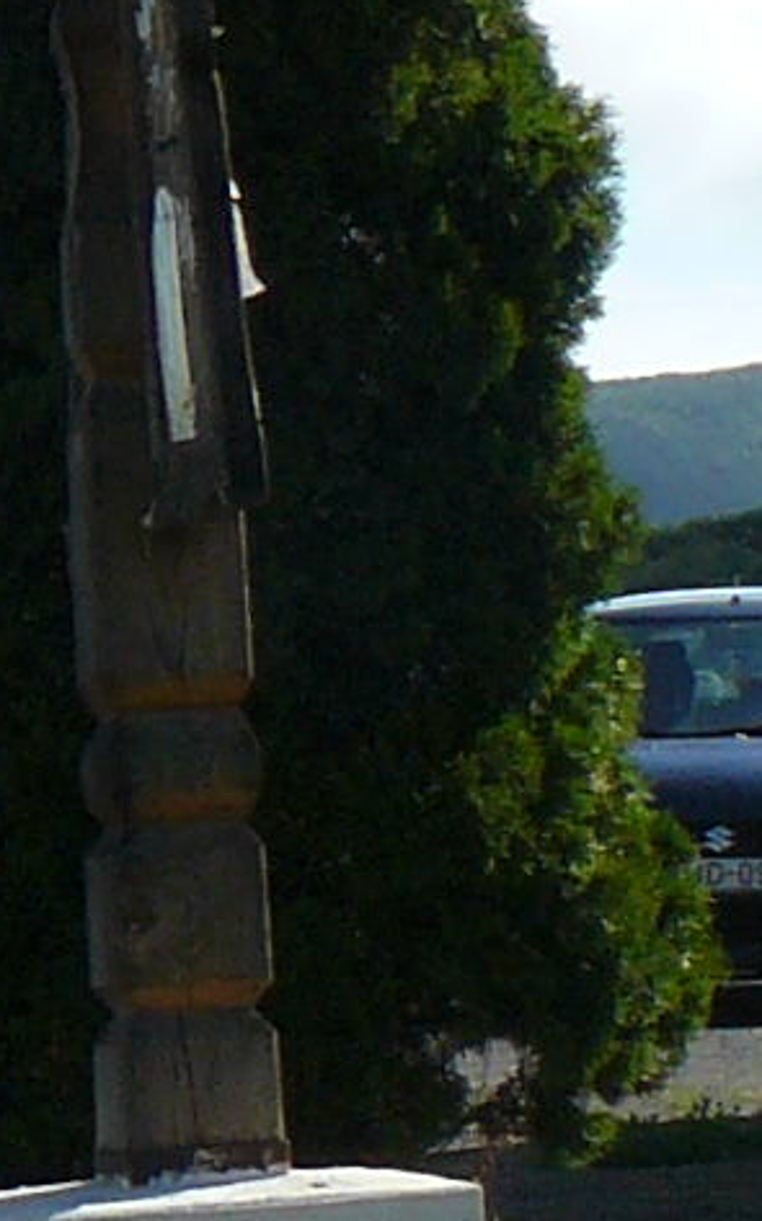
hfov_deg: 4.8
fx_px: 8253
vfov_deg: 8.5
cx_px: -2141
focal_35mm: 248
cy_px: 441
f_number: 5.6
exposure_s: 1/400
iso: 100
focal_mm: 6
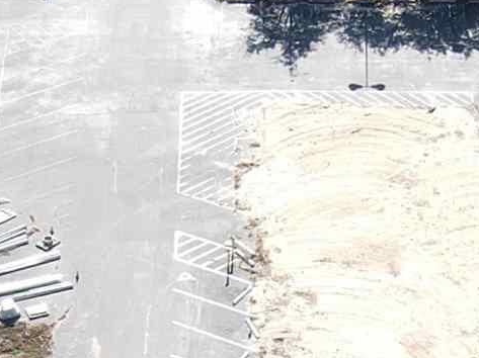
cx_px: 93
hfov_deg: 12.6
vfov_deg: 8.6
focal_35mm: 156
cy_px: 894
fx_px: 2157
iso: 100
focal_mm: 4.5
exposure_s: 1/320
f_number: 2.8
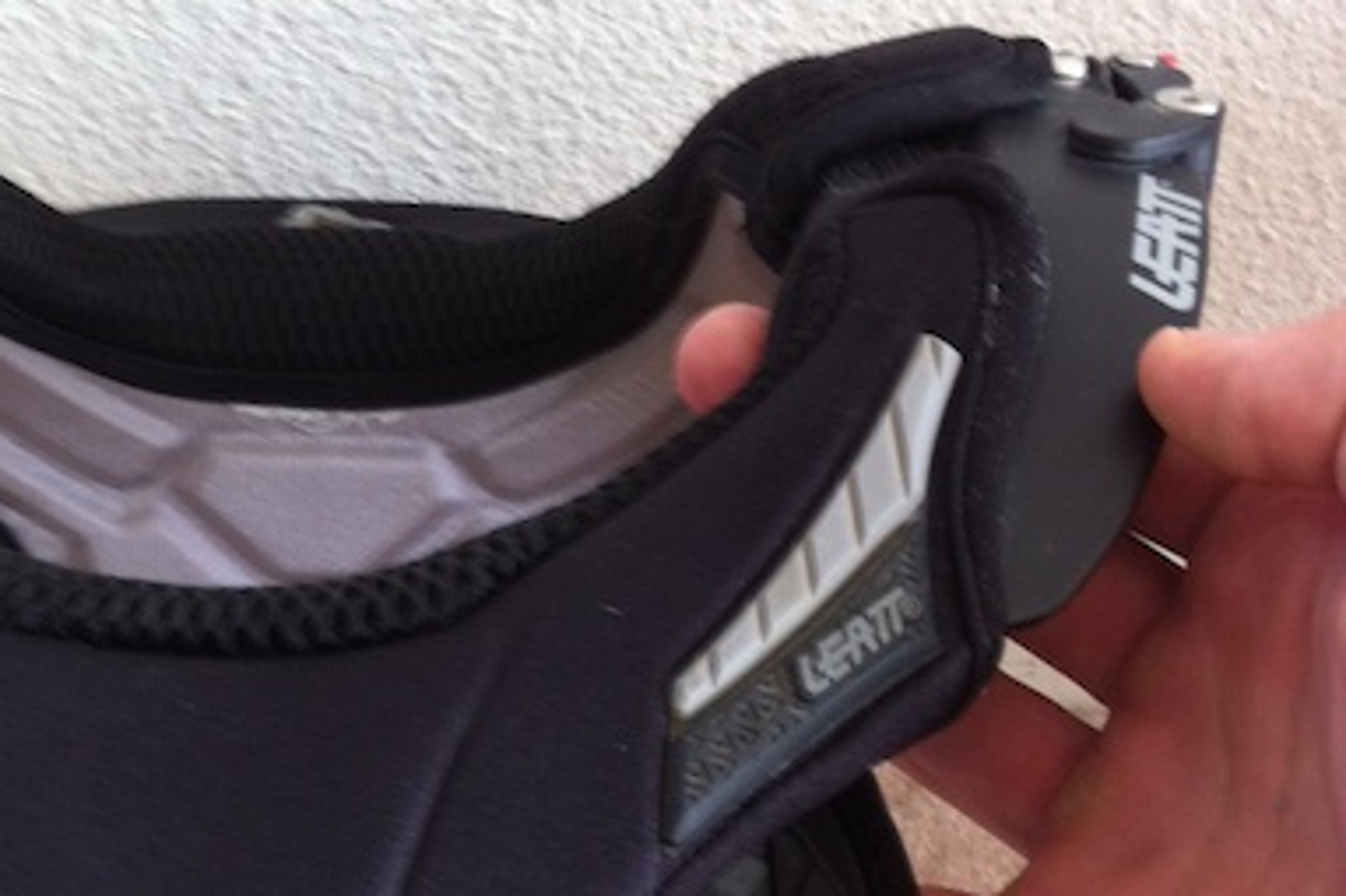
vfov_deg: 17.7
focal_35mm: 76
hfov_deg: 26.3
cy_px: 812
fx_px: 2840
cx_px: 341
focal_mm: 3.85
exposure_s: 1/15
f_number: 2.8
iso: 80
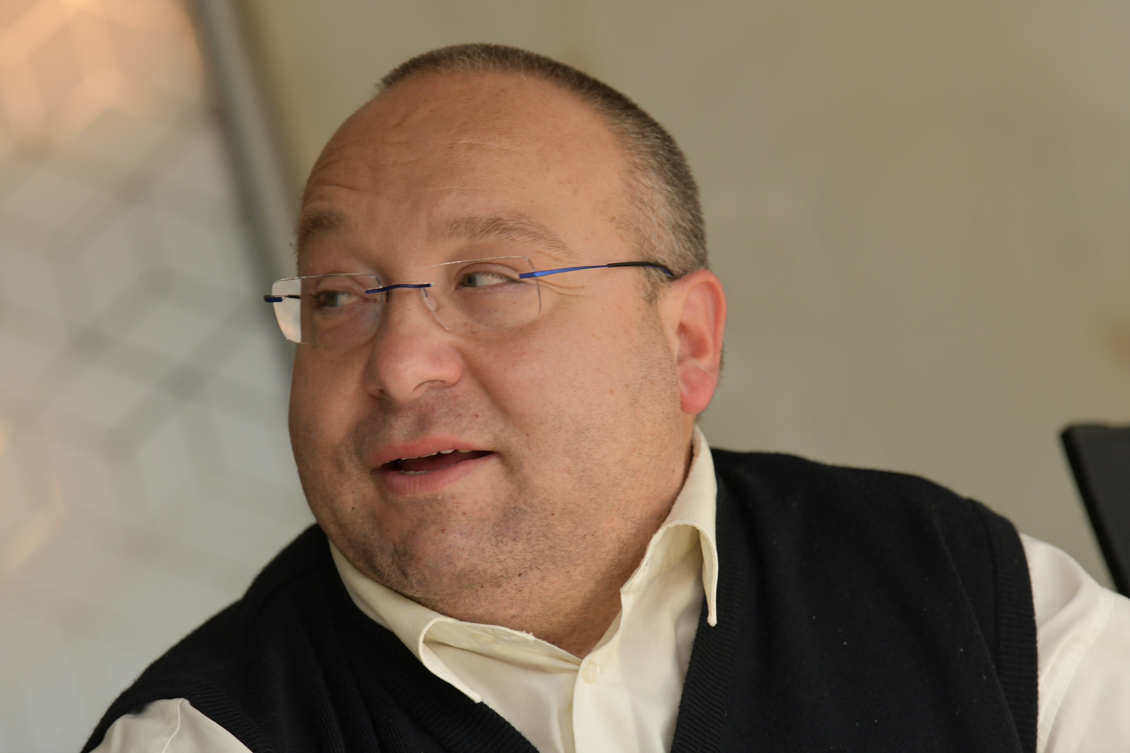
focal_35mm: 200
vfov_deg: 6.9
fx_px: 6277
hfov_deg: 10.3
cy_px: 376
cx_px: 565
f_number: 5
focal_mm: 200
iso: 1000
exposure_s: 1/250
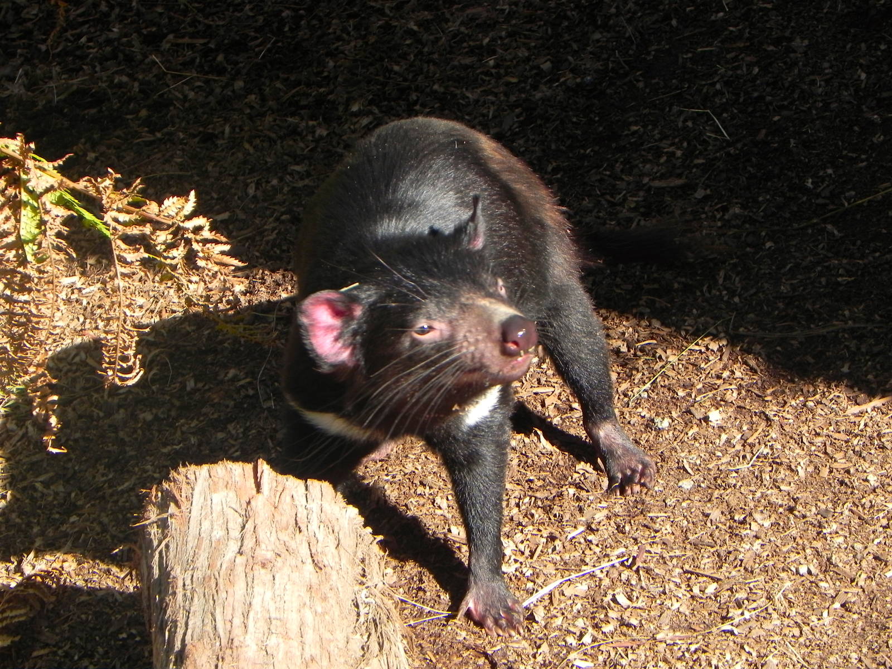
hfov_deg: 8.0
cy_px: 334
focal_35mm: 247
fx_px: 6365
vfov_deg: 6.0
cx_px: 446
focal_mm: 44
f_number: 5.6
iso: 160
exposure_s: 1/240
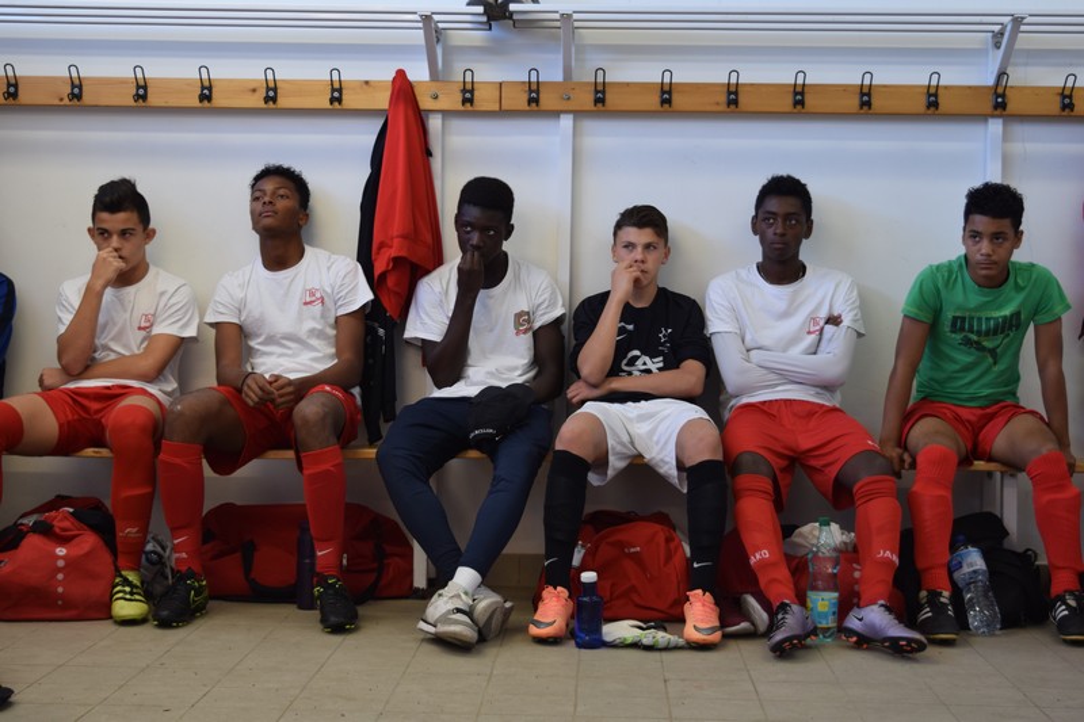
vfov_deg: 23.8
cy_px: 361
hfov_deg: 35.1
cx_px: 542
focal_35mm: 57
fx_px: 1716
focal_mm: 38
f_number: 4.8
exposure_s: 1/60
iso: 400
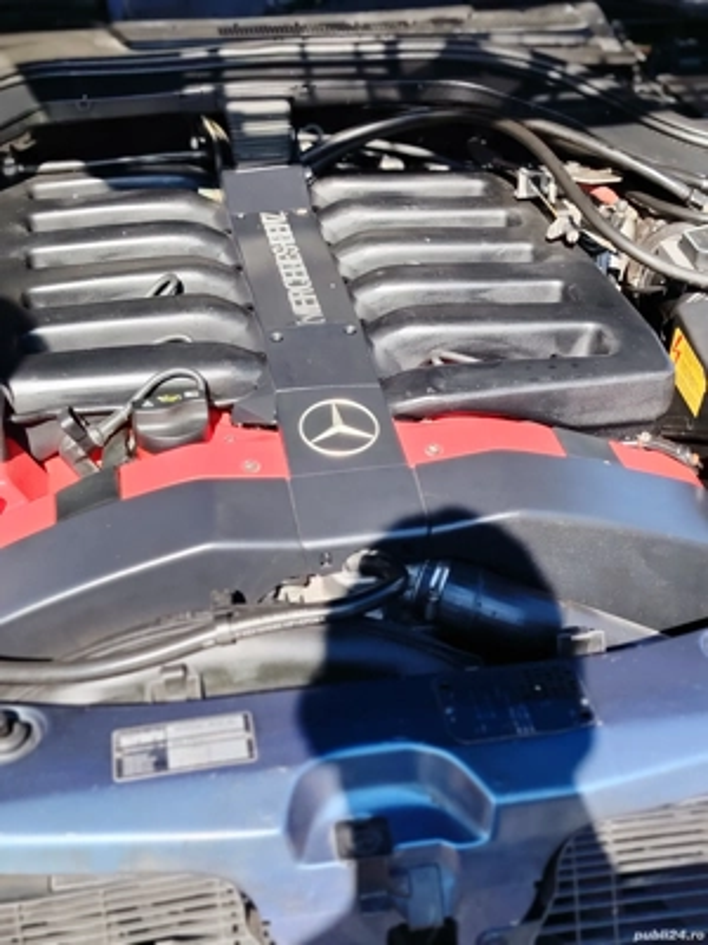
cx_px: 354
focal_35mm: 48
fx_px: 1309
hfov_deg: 30.3
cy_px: 472
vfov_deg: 39.7
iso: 100
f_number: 4
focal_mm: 5.25
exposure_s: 1/202
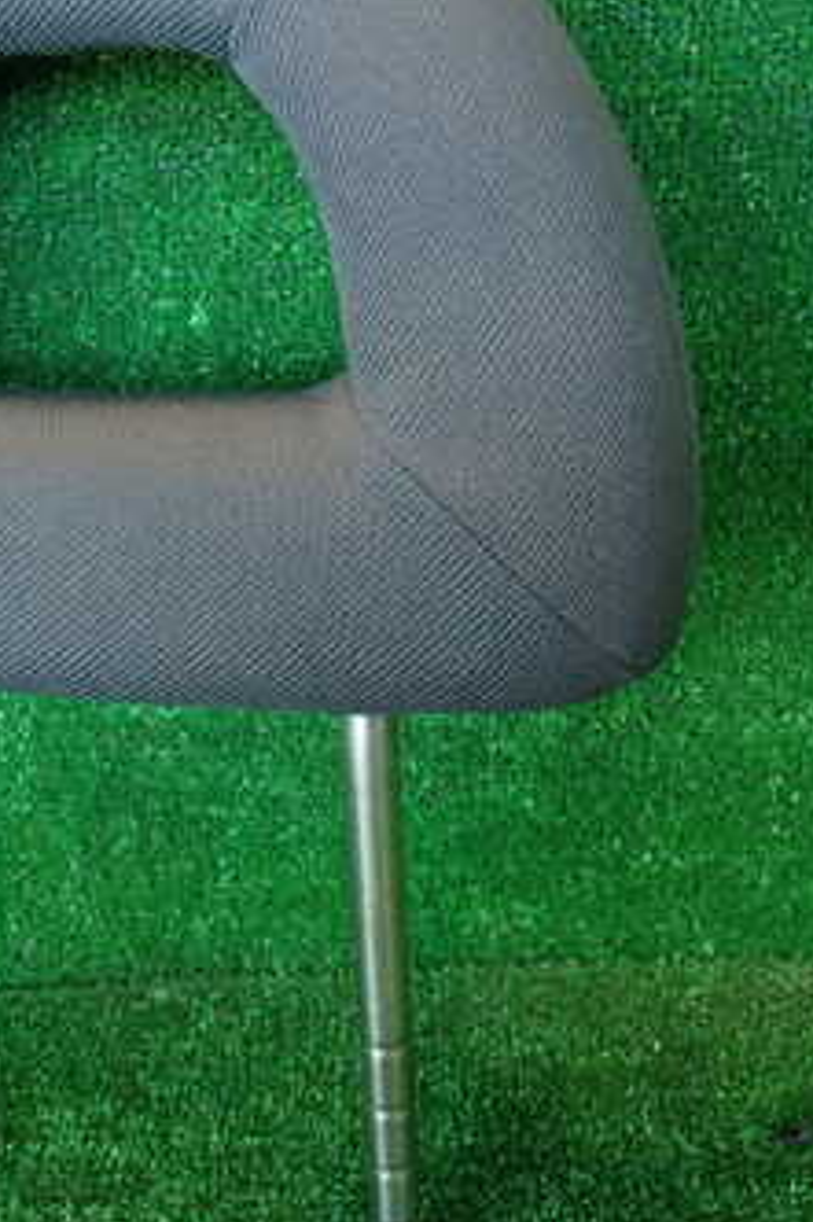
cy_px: 559
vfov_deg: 41.9
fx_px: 1594
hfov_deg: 27.9
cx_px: 140
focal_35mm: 47
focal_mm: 4.5
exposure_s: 1/50
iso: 200
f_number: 2
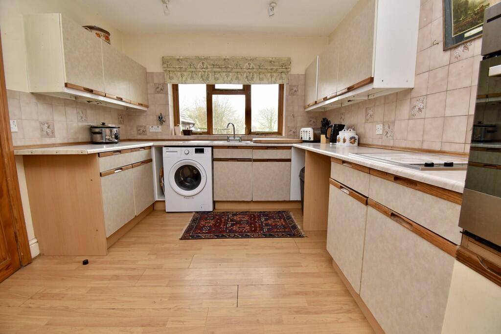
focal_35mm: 15
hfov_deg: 100.4
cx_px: 250
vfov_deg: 77.3
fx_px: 209
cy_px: 167
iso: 800
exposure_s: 1/60
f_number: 7.1
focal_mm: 10
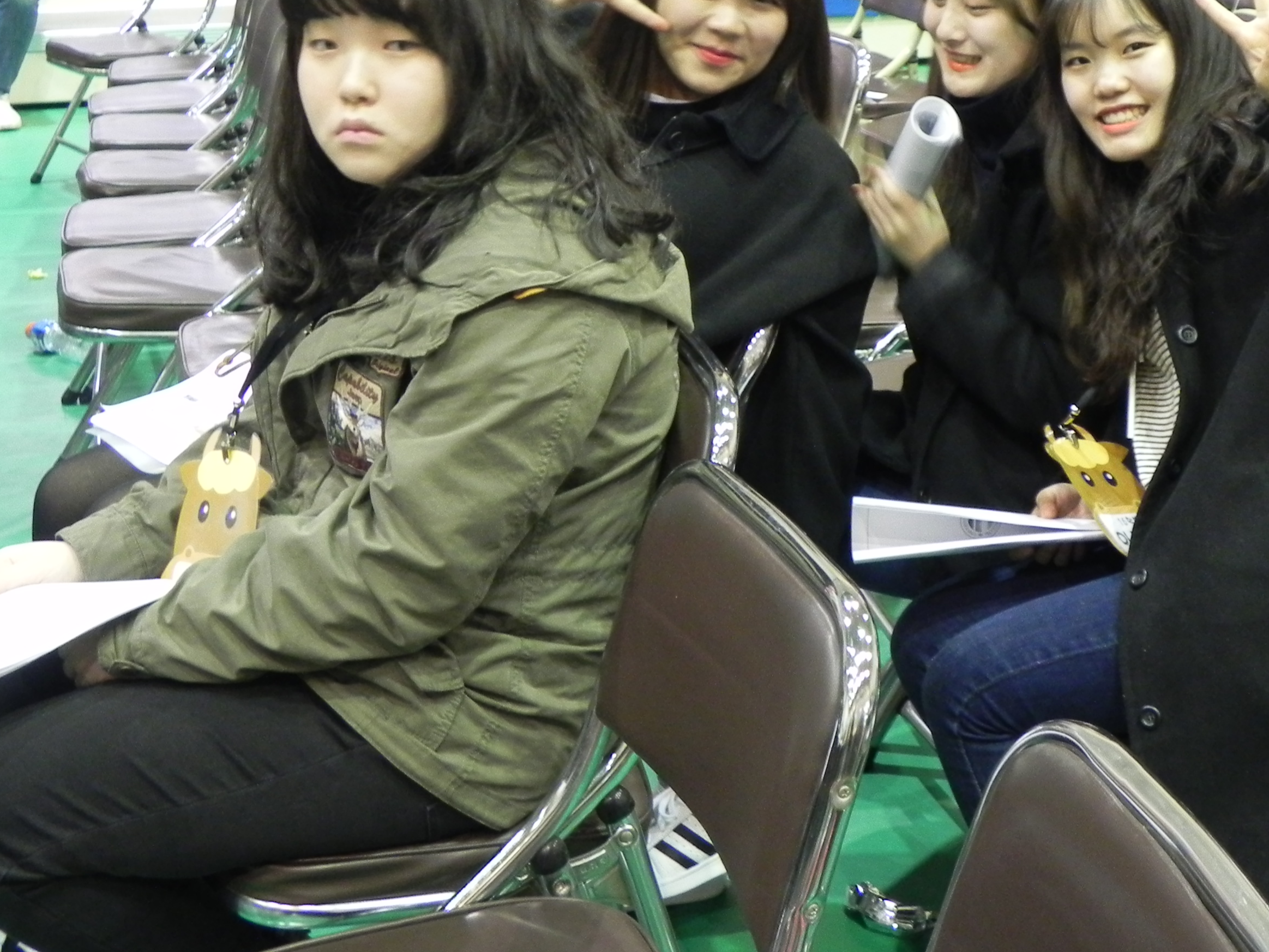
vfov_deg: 24.9
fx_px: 2126
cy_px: 214
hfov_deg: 33.1
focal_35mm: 58
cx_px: 783
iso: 400
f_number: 3.2
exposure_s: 1/9.9
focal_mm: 6.6
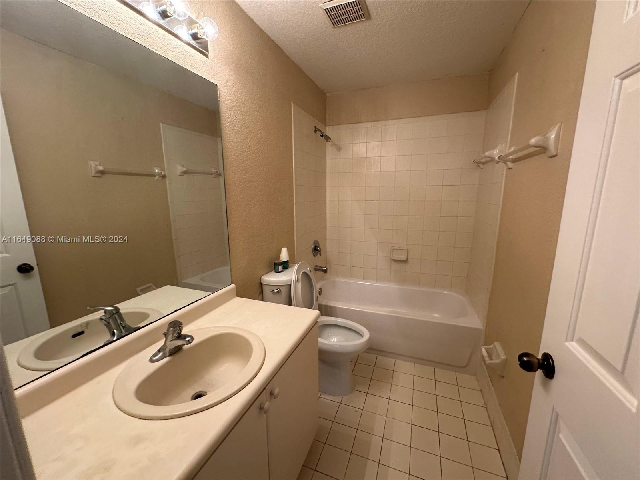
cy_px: 240
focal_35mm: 14
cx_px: 320
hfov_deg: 102.1
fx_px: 259
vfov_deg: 85.7
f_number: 2.2
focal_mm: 2.22
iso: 160
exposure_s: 1/120
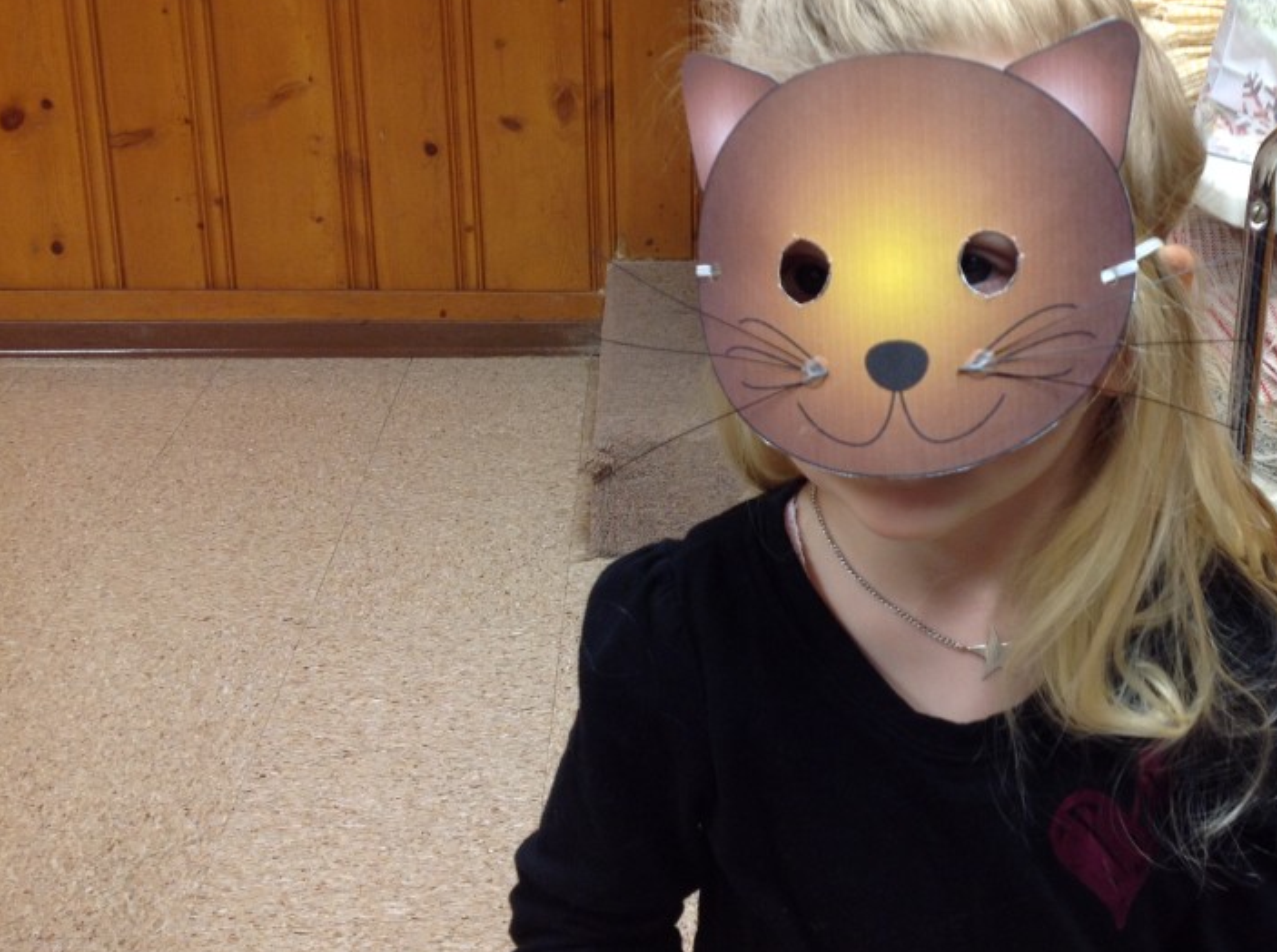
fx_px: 1877
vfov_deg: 28.4
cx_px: 926
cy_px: 387
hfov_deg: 36.8
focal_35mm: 51
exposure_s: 1/30
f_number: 2.4
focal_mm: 4.28
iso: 64
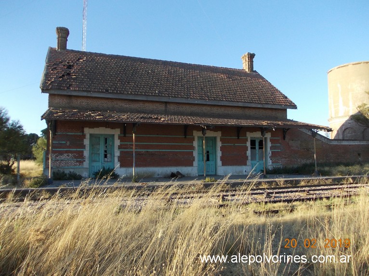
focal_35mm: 28
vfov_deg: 49.7
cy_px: 138
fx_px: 298
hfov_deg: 63.5
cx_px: 184
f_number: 2.7
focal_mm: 4
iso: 80
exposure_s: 1/400
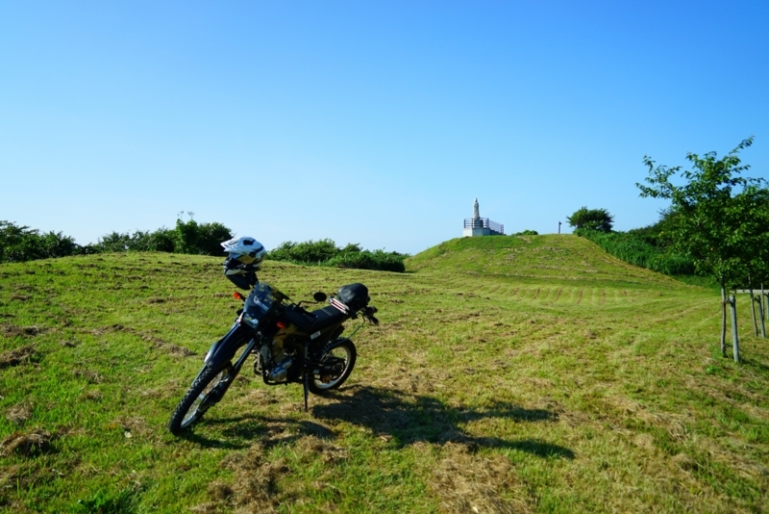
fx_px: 513
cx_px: 384
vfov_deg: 53.2
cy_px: 257
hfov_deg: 73.7
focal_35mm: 24
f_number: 4
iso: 400
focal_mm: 24
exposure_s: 1/2000
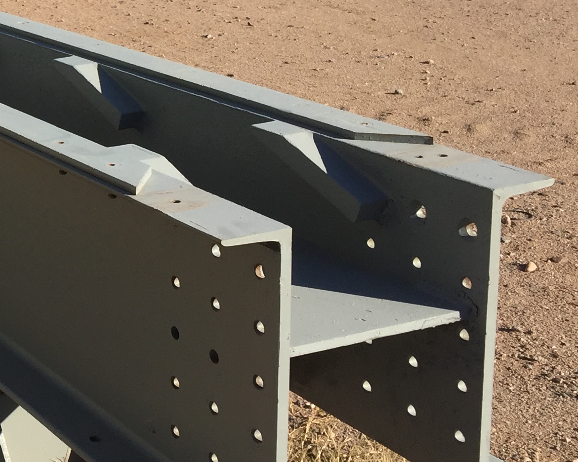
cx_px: -194
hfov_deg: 21.6
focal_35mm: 79
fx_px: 1351
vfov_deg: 19.2
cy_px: 93
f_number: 2.2
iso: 32
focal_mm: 4.15
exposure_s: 1/2083
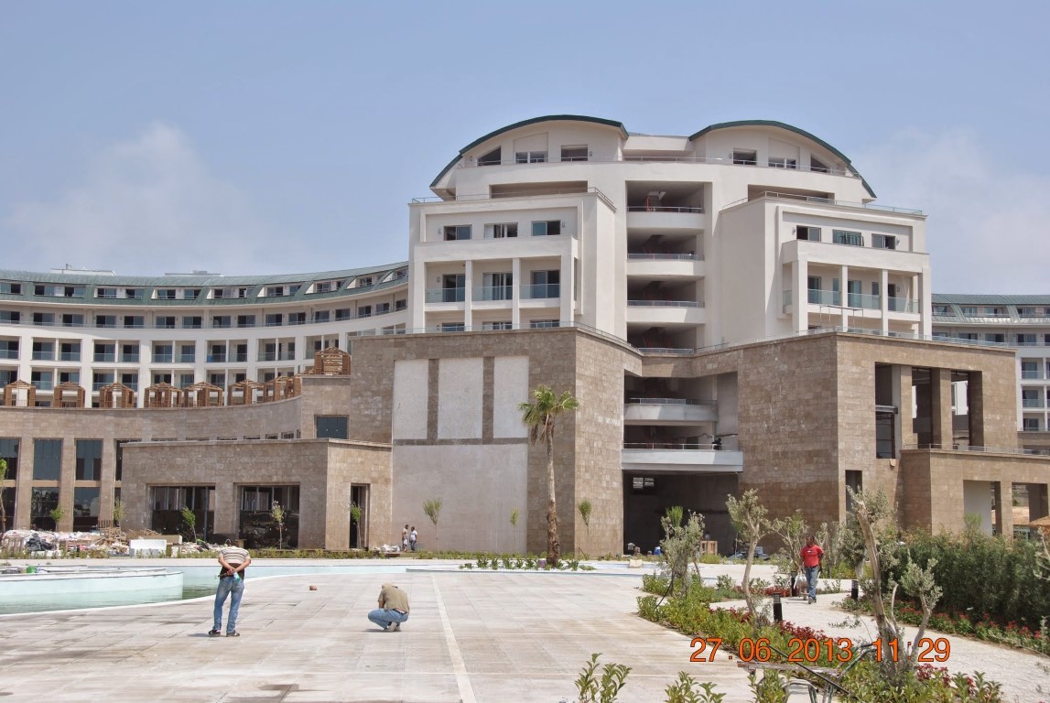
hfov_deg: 37.8
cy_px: 352
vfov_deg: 25.8
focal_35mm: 52
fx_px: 1533
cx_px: 525
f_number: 9
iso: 100
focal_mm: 35
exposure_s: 1/320
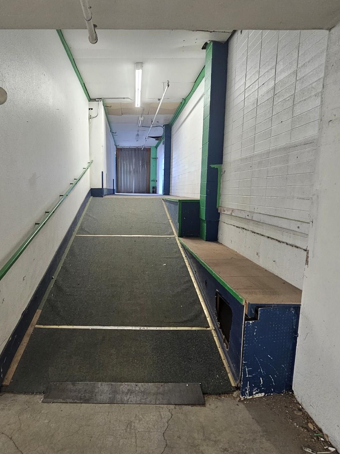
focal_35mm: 21
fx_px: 275
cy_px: 241
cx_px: 122
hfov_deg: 62.3
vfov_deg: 78.9
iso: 320
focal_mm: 2.2
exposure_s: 1/40
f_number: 2.2
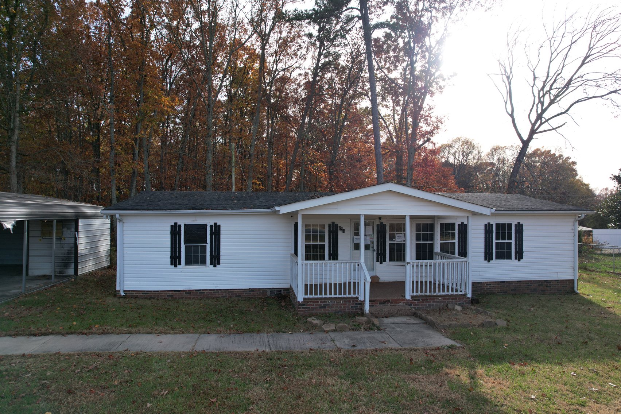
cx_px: 310
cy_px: 207
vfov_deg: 57.2
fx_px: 379
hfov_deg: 78.6
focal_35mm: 22
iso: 100
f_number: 2.8
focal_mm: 8.38
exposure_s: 1/1000
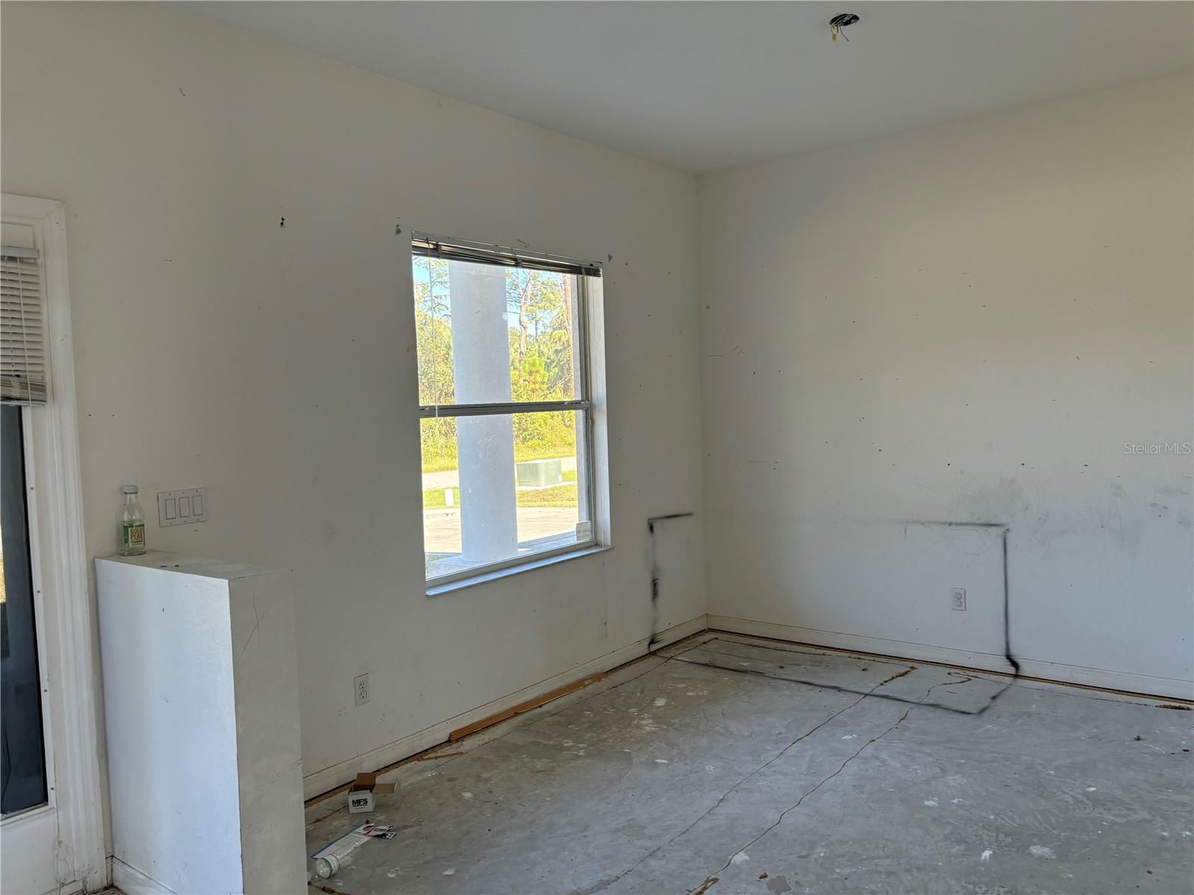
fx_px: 897
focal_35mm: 26
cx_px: 597
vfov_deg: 53.1
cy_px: 448
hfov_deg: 67.3
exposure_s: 1/162
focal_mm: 5.96
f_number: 1.6
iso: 64
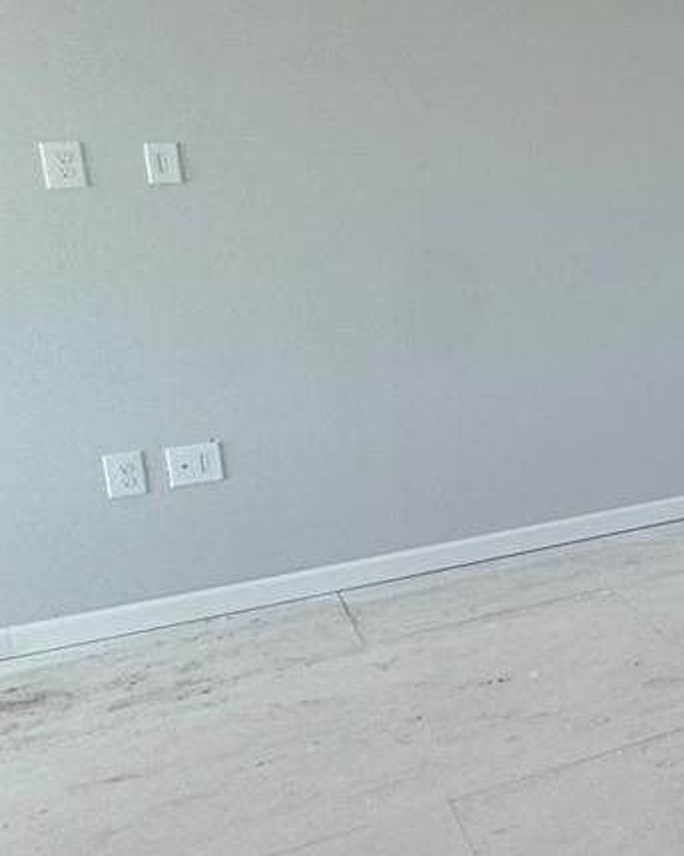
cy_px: 301
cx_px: 1356
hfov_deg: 18.9
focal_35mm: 51
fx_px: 1291
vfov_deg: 36.4
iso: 64
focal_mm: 2.22
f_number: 2.2
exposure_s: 1/99
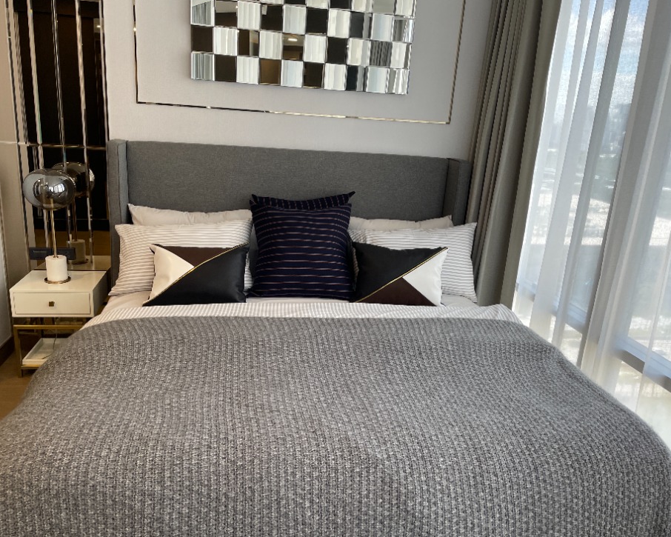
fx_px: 556
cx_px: 323
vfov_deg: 51.5
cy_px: 273
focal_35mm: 28
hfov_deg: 62.2
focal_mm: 4.2
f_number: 1.6
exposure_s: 1/121
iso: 64
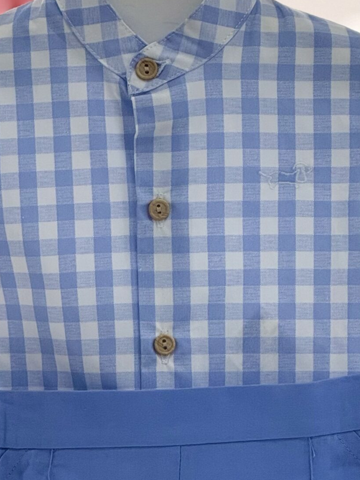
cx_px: 169
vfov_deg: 7.1
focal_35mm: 280
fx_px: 3882
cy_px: 382
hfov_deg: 5.3
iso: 250
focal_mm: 15.66
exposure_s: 1/100
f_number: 2.8
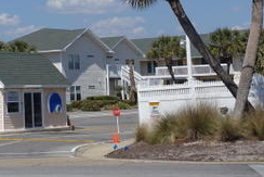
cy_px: -31
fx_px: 807
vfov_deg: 12.2
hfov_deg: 17.8
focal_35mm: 110
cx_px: -38
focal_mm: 15.52
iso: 125
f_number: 5.6
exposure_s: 1/125
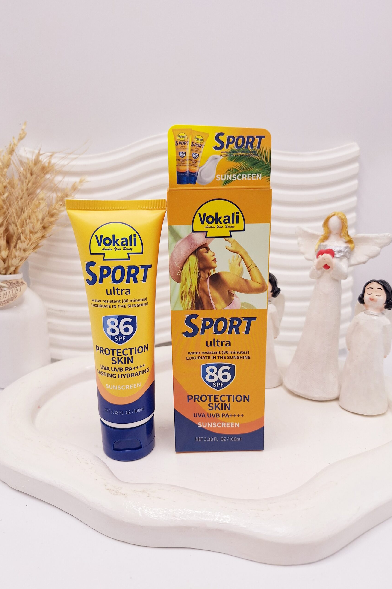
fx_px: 392
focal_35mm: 24
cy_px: 295
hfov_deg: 53.1
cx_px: 190
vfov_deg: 73.7
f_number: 1.8
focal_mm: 5.54
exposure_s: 1/455
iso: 40
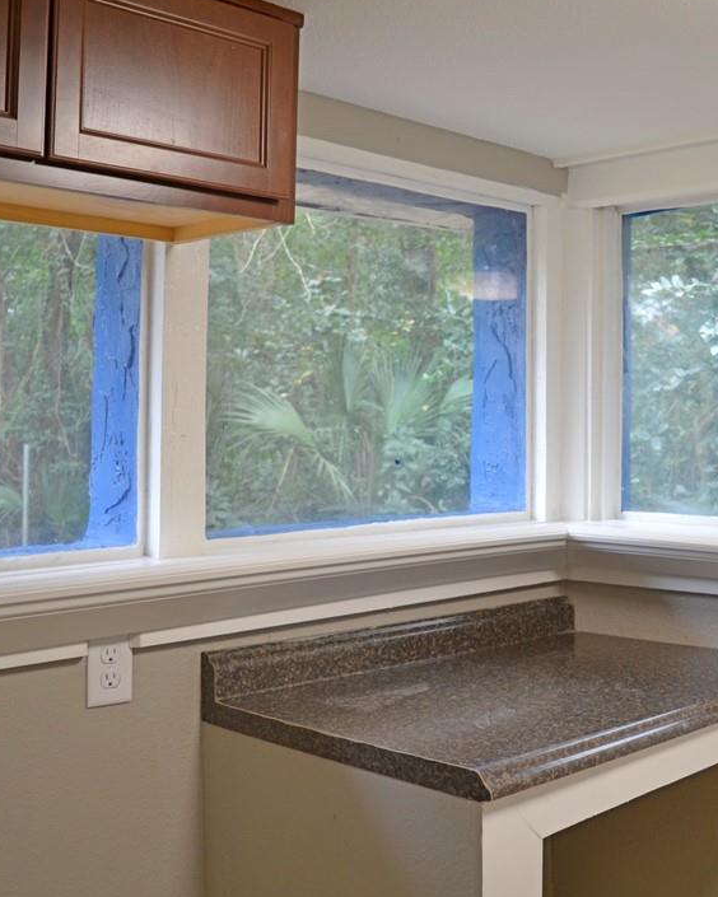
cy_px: 445
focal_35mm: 39
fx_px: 1036
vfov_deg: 46.8
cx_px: 516
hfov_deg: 37.5
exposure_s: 1/80
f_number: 4.5
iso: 400
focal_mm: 18
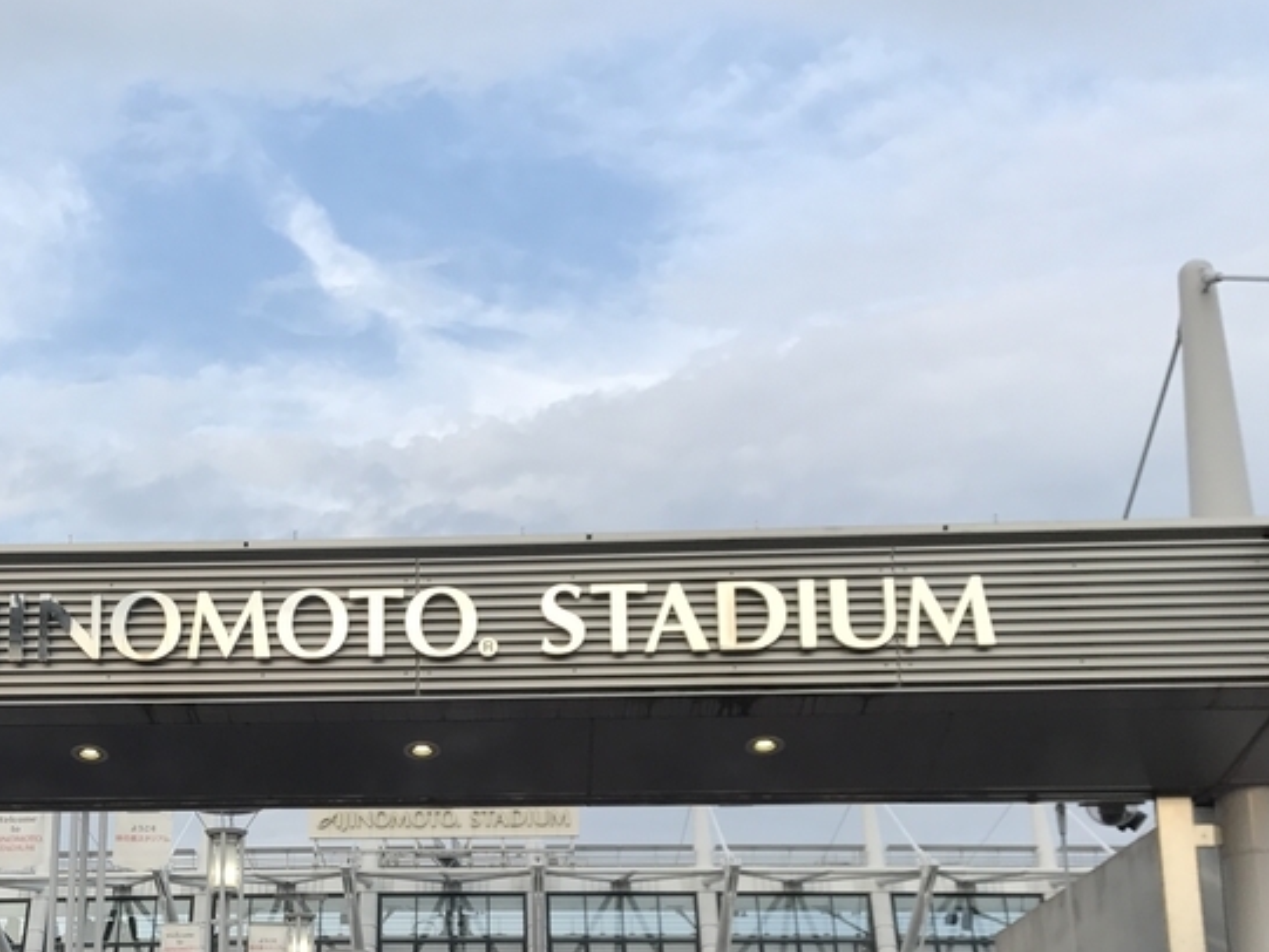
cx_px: 392
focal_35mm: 53
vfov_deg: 26.9
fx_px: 1943
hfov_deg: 35.7
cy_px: 793
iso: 20
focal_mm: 3.99
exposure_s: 1/580
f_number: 1.8
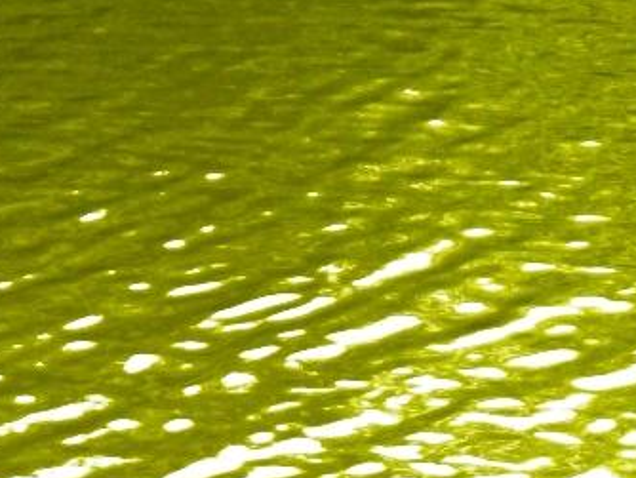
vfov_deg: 5.8
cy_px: 101
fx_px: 4725
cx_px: 321
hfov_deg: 7.7
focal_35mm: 257
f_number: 5.6
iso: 320
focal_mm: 42
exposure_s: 1/80
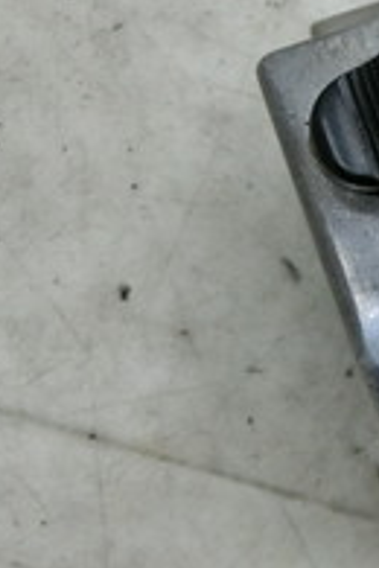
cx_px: 717
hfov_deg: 14.6
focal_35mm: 80
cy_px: 224
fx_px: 1263
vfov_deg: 25.3
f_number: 3.5
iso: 400
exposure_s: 1/100
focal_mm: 4.5
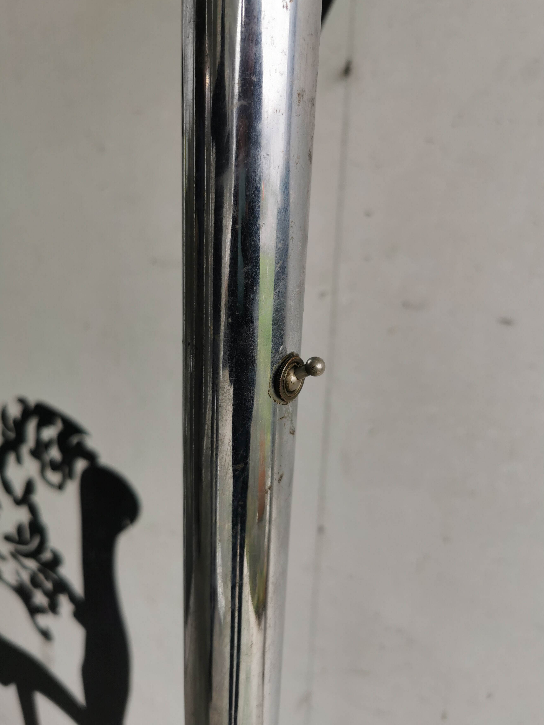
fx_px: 587
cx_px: 274
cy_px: 351
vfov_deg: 63.4
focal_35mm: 28
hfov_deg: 49.7
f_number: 1.6
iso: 50
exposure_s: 1/197
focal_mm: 5.56
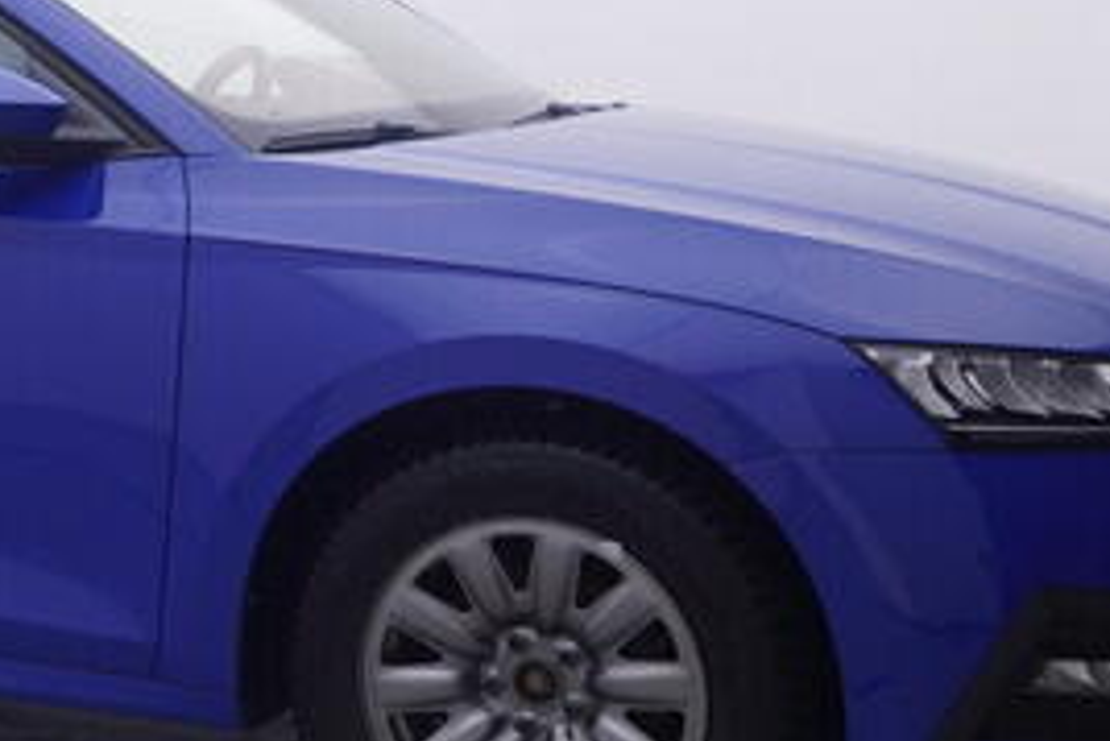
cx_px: -149
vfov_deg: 15.9
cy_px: 302
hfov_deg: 22.2
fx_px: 2650
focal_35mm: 86
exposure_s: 1/80
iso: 200
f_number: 5
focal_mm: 15
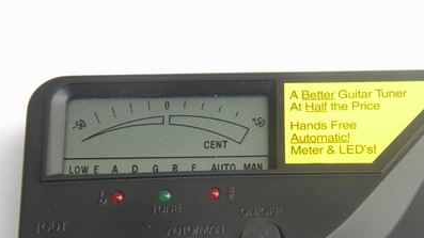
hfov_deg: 18.8
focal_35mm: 114
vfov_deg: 10.6
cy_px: 191
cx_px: 264
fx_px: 1281
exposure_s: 1/62
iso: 225
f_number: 4.5
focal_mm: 15.1
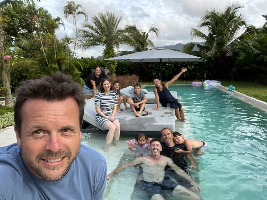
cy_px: 100
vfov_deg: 58.9
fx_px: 177
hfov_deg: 73.9
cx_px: 134
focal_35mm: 23
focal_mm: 2.71
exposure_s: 1/121
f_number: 2.2
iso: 50
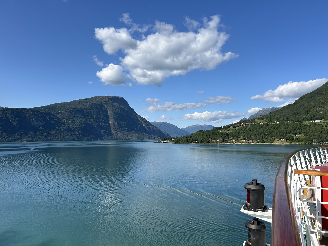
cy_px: 123
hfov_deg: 67.3
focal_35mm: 26
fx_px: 246
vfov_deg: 53.1
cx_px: 164
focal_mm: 5.7
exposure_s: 1/5319
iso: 50
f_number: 1.5
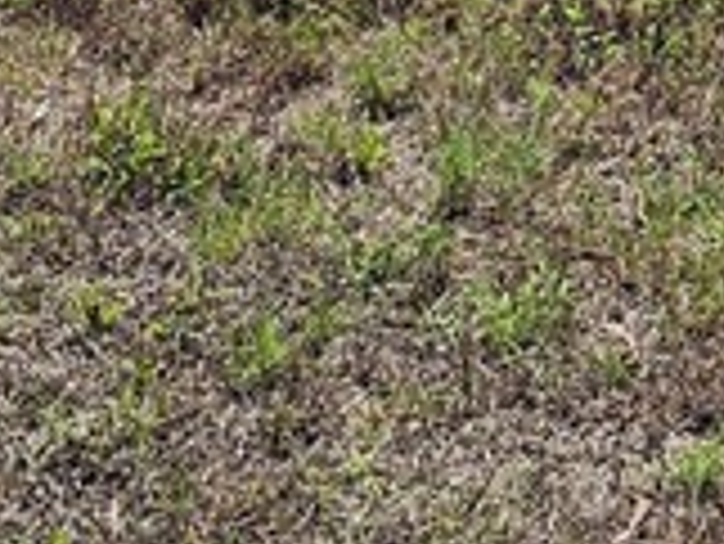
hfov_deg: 12.9
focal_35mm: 146
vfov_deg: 8.5
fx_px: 3056
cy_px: -1070
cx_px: 1039
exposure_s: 1/1318
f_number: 1.7
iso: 16
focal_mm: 6.3
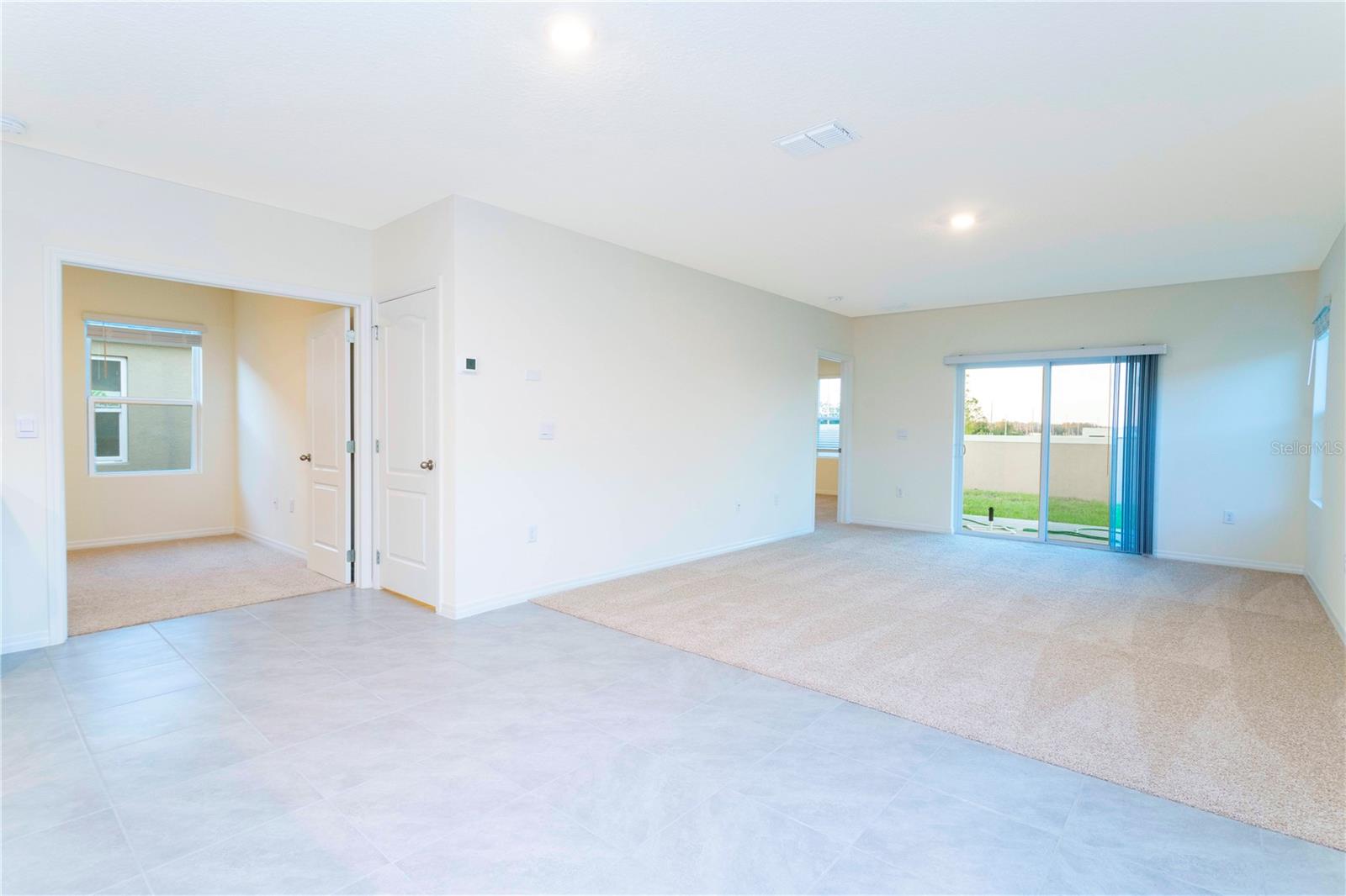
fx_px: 635
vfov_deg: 70.4
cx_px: 673
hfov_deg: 93.3
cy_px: 448
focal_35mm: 17
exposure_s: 1/5
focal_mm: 17
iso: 800
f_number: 20
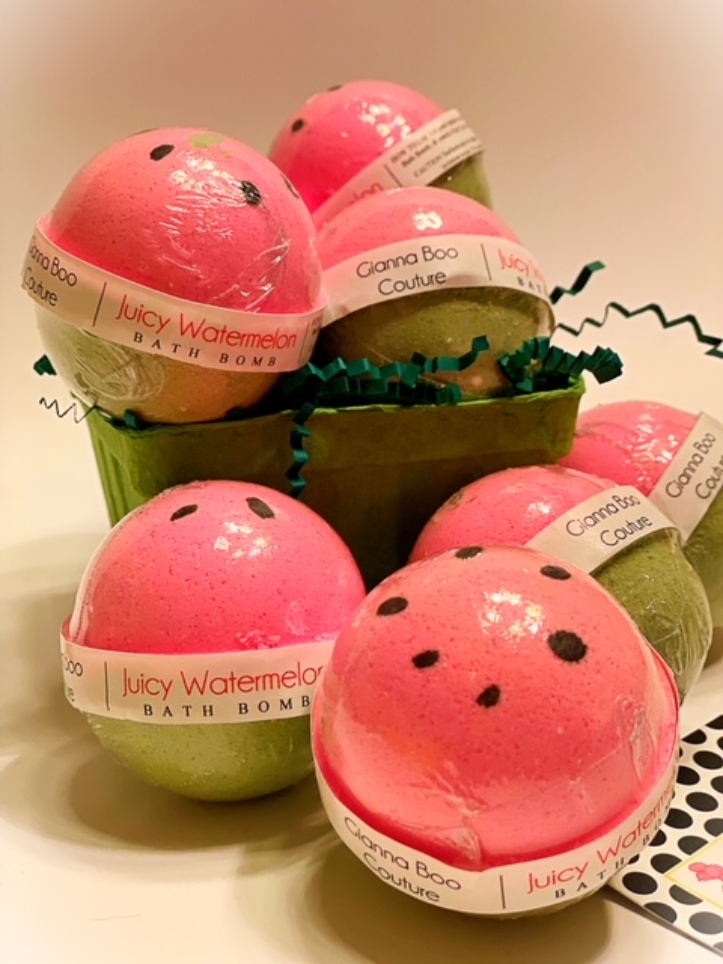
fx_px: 1448
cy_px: 482
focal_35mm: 52
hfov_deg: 28.0
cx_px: 362
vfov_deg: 36.8
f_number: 2
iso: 200
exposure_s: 1/40
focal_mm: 6
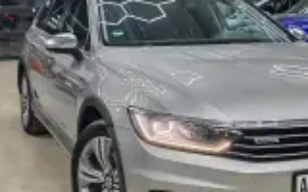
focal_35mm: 62
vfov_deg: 20.9
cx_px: 194
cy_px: 60
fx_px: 520
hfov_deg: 32.8
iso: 100
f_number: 1.6
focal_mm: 5.4
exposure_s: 1/100
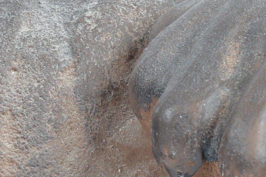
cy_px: 177
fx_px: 1463
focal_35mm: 198
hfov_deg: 10.2
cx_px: -85
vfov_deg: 6.9
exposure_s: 1/160
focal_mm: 32
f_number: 10
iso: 200
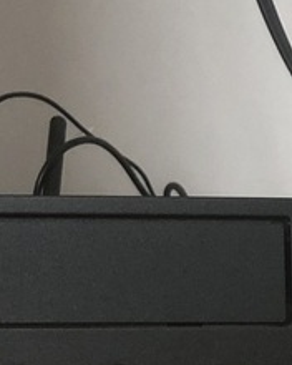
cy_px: 489
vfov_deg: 14.5
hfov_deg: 11.5
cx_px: 465
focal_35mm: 127
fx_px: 1372
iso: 100
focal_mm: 4
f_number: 1.8
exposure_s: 1/13
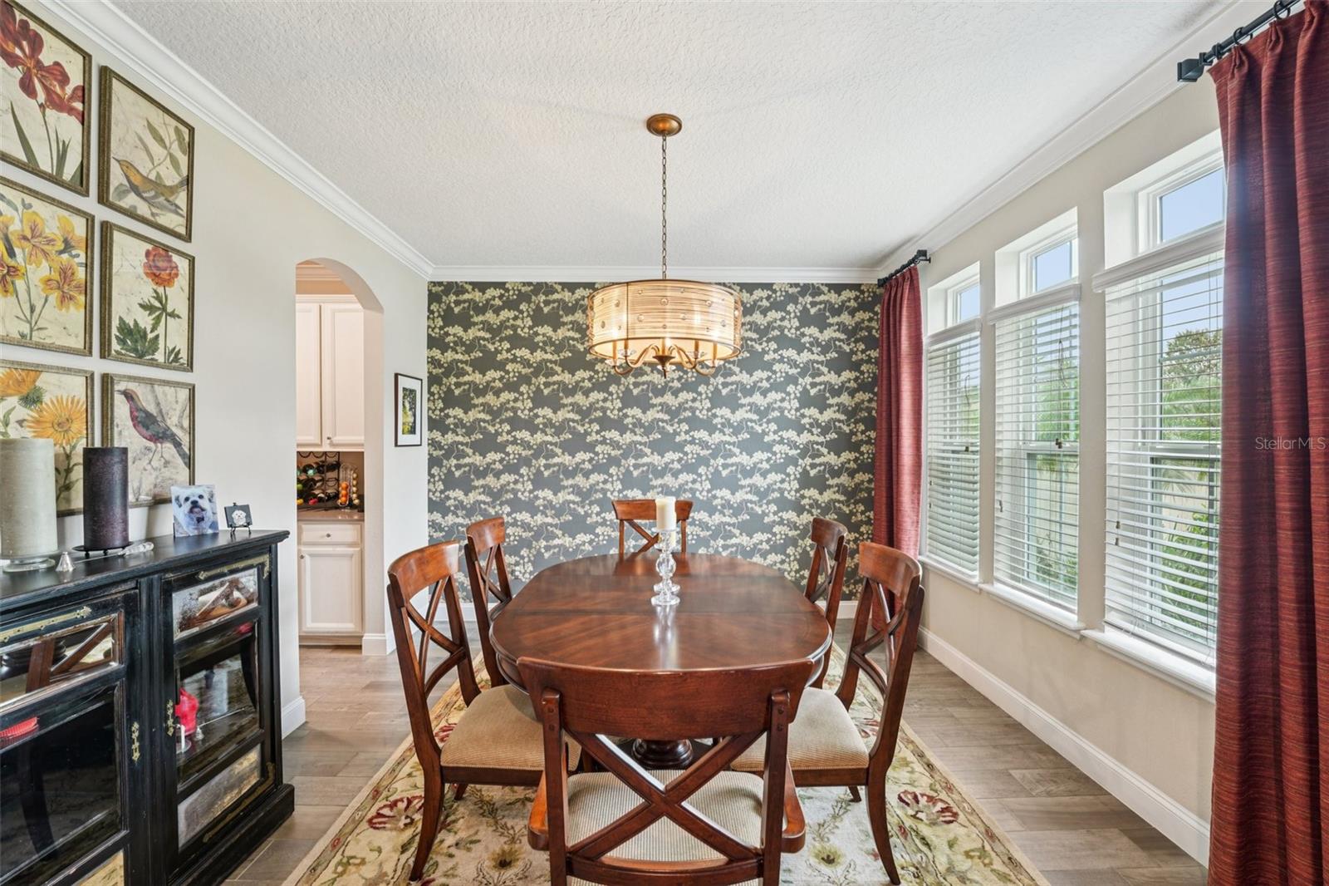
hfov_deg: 104.3
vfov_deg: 81.2
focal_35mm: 14
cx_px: 664
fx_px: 517
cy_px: 443
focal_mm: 14
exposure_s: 1/1.25
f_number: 9
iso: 100
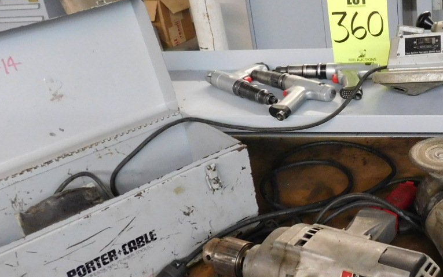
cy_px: 127
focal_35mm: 51
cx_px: 394
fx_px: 616
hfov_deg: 37.2
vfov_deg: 25.3
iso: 400
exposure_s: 1/13
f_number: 3
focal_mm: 4
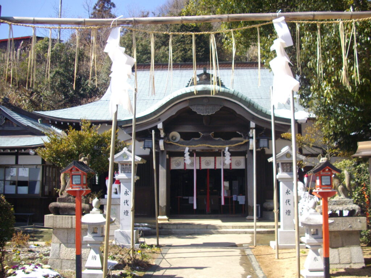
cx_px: 186
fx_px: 397
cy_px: 139
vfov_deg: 38.7
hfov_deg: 50.1
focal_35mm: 37
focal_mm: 6.2
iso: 100
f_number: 5.6
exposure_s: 1/160
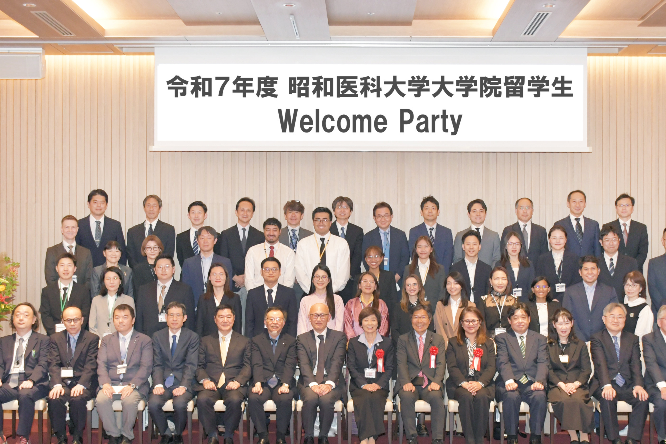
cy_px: 251
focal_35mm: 51
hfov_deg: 38.8
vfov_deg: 26.5
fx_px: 943
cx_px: 369
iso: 1600
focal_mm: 24
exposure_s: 1/125
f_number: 5
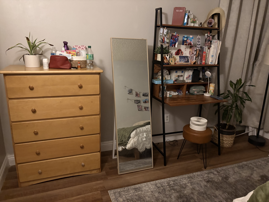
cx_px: 134
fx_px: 202
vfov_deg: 53.1
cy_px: 101
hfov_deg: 67.3
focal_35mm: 26
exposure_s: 1/30
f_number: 1.6
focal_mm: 5.96
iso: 800
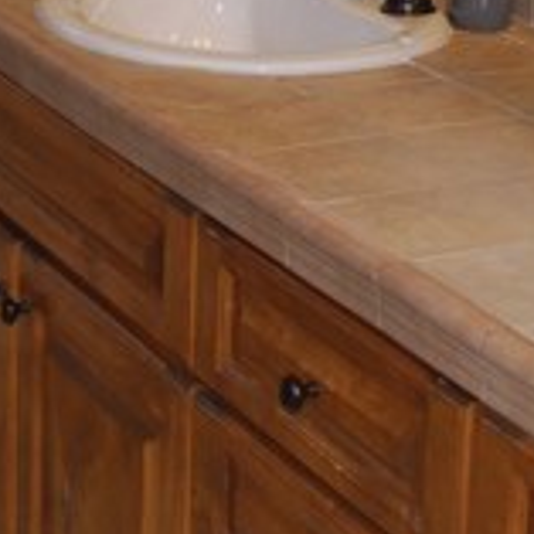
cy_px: -143
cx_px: 197
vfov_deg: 12.6
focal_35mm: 135
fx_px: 2356
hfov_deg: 12.9
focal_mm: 26
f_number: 4.2
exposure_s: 1/60
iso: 200
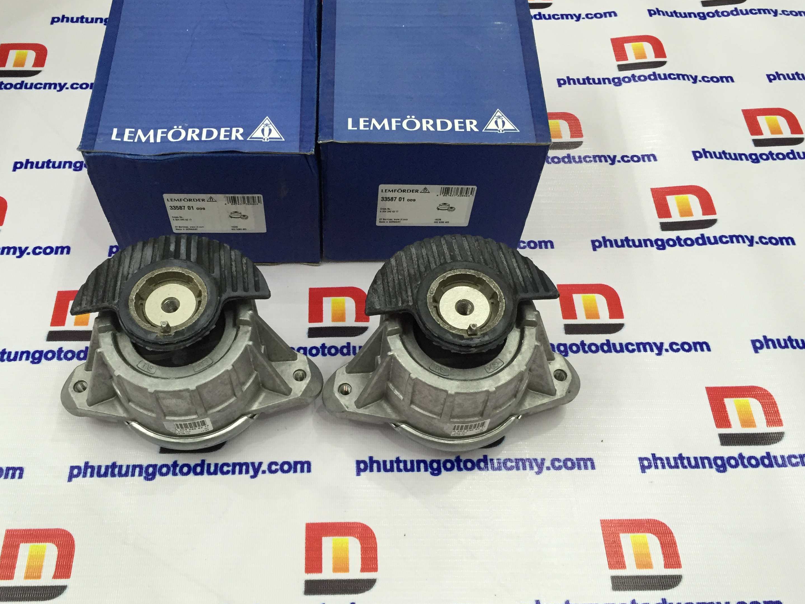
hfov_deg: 55.2
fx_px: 767
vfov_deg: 42.9
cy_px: 302
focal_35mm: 33
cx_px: 354
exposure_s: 1/30
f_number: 2.2
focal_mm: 4.15
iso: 100
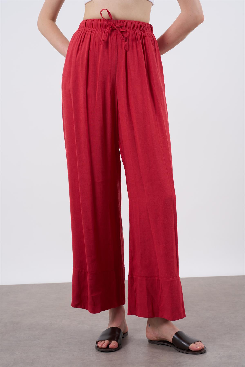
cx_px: 122
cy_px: 184
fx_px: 704
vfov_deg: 29.2
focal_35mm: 69
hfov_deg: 19.7
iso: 160
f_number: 8
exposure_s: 1/160
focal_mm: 69
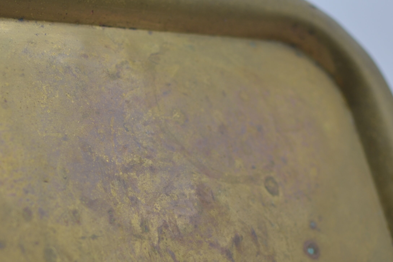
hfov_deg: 18.4
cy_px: 243
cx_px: 193
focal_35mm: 111
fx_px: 1212
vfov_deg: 12.2
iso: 100
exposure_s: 1/500
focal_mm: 35
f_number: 1.8
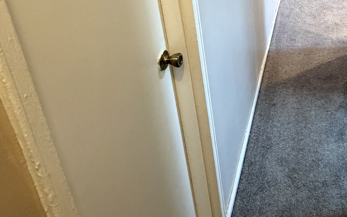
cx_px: 321
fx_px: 331
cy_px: -9
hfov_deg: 48.6
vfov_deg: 32.7
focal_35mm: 35
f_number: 2.2
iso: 400
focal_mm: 2.22
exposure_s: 1/60
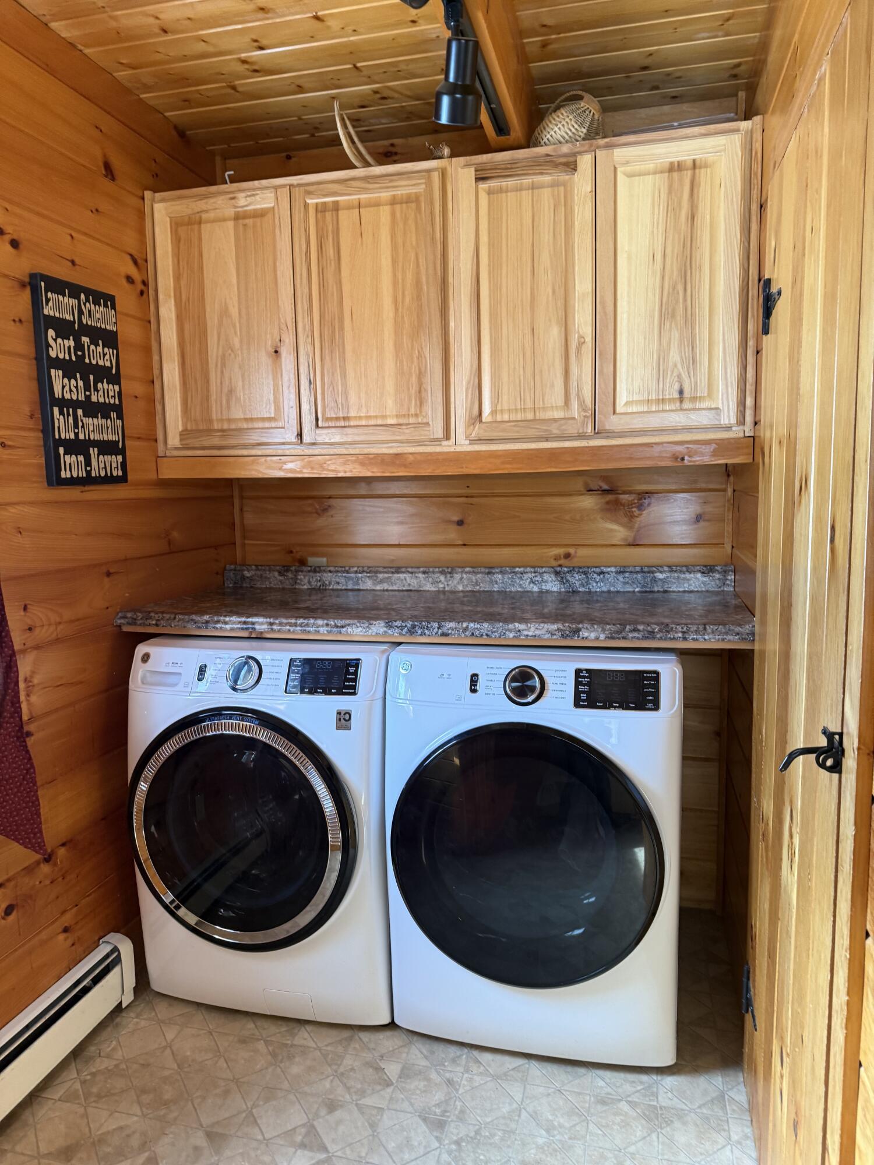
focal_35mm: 24
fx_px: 808
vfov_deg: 71.6
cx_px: 437
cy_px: 582
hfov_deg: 56.8
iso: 200
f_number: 1.78
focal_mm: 6.76
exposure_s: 1/78
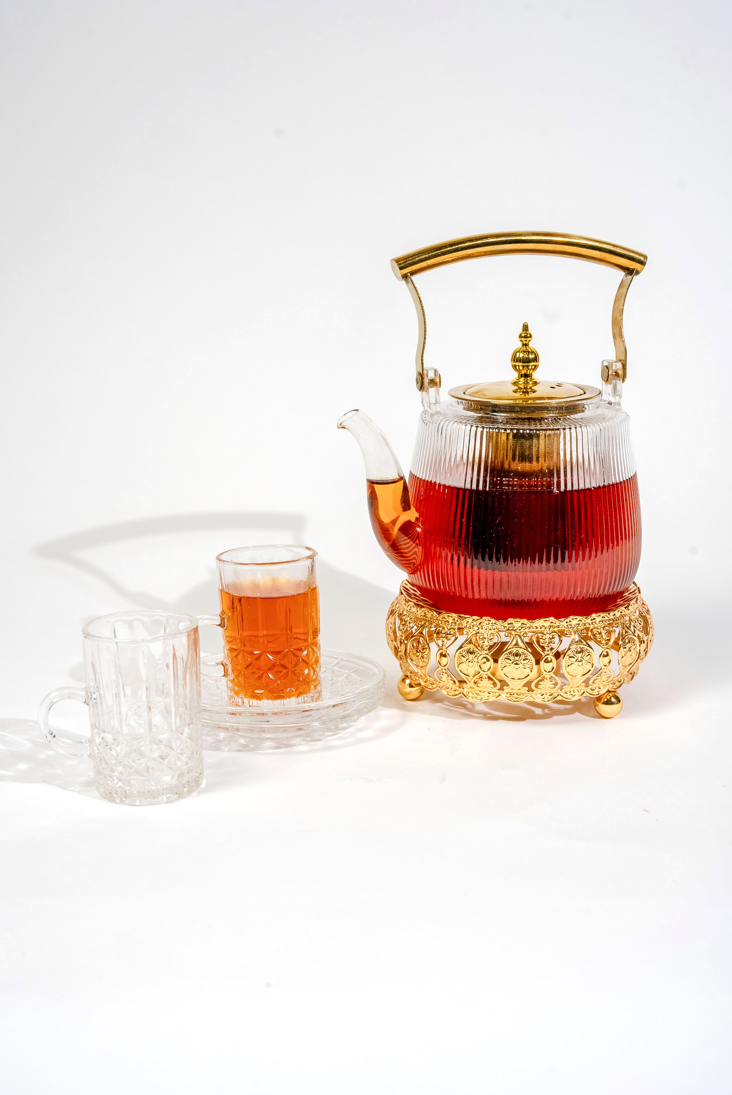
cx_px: 366
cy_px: 548
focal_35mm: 49
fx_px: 1492
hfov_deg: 27.6
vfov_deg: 40.3
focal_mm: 49
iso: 640
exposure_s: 1/100
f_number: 11
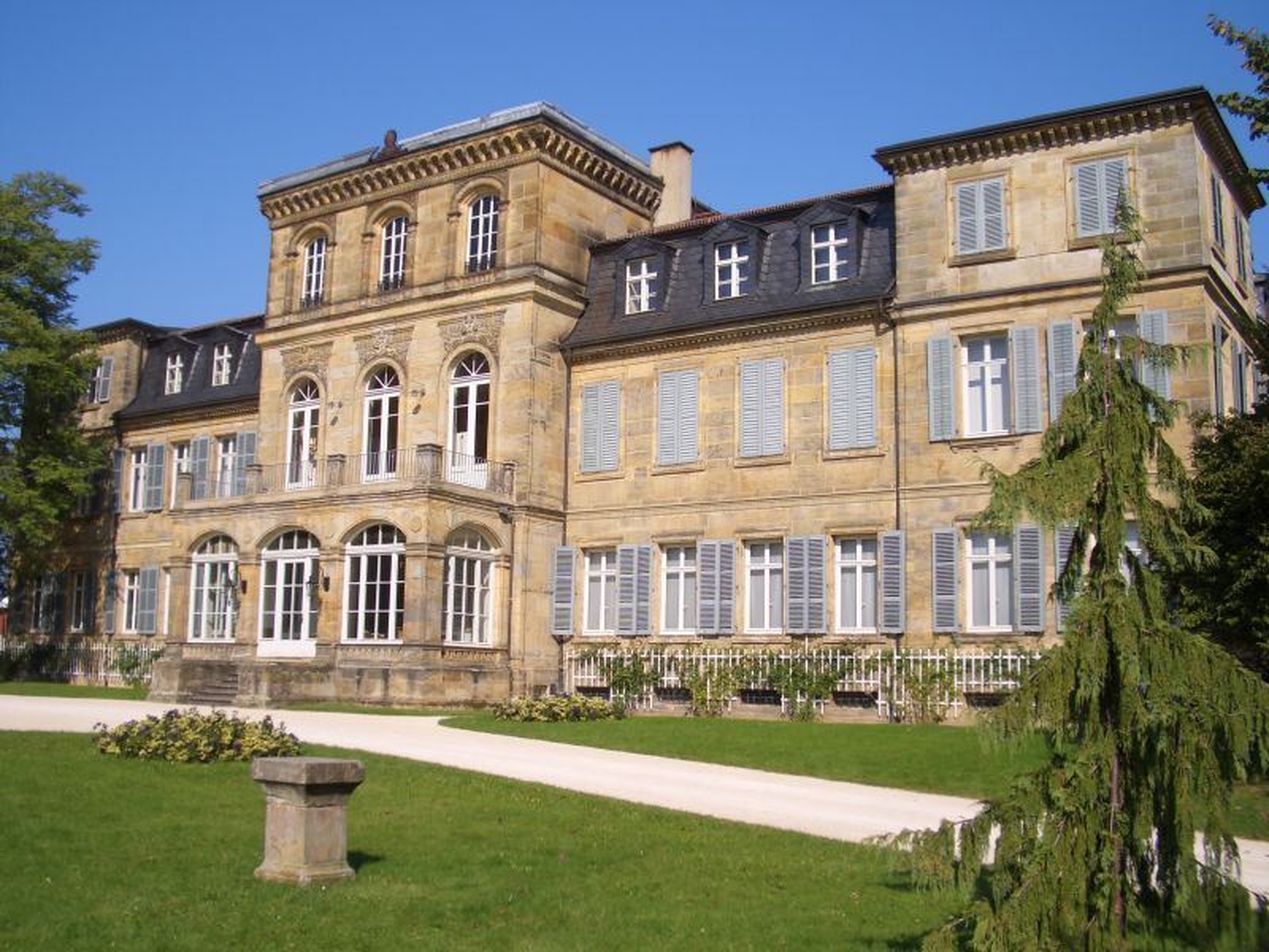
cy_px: 476
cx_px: 634
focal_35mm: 35
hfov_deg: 52.6
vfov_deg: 40.7
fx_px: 1283
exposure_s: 1/500
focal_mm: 5.8
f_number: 4.3
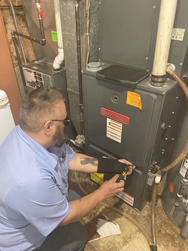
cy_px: 126
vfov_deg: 67.3
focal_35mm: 26
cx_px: 94
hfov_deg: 53.1
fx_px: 188
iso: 500
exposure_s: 1/40
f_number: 1.8
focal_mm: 4.25
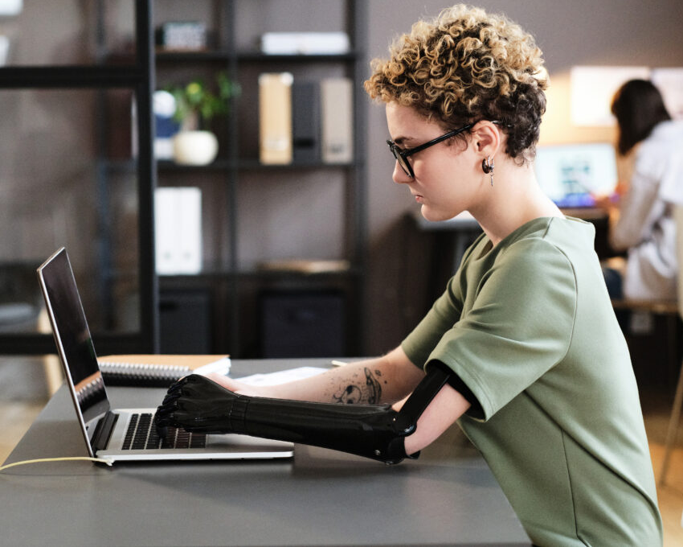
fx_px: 1920
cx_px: 321
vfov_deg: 16.2
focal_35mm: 95
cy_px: 273
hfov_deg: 20.2
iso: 800
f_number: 2.8
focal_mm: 56
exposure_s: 1/250
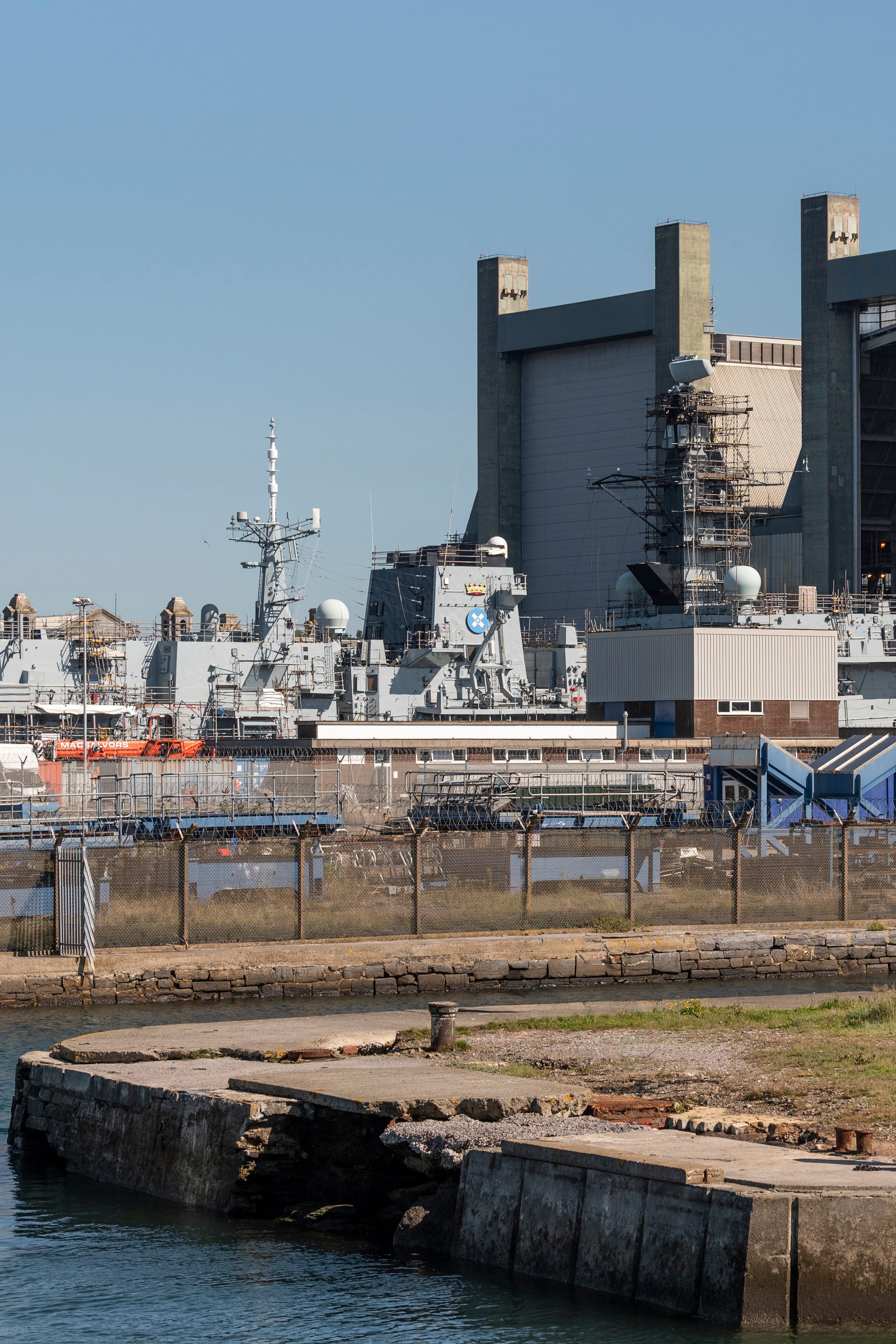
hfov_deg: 13.0
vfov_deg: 19.5
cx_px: 716
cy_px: 672
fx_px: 3919
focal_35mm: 105
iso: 320
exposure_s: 1/2500
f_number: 5.6
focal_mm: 70
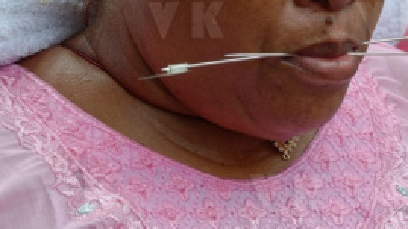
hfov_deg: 6.2
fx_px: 3785
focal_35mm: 350
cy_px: 55
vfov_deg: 3.5
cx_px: 287
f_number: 6.3
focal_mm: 100
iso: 200
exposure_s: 1/400
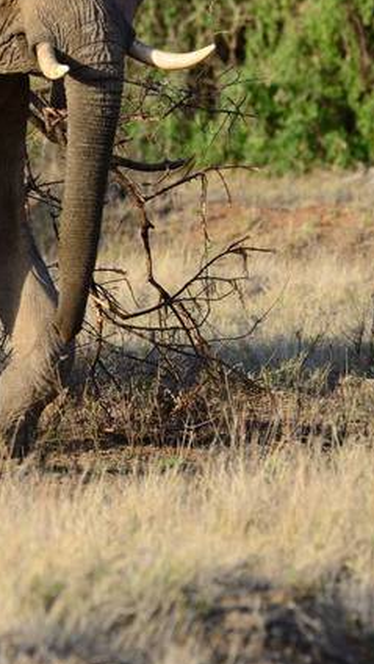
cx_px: 57
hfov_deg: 2.0
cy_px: 230
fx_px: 10931
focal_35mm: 621
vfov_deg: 3.5
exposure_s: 1/500
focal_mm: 240
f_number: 5.3
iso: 200
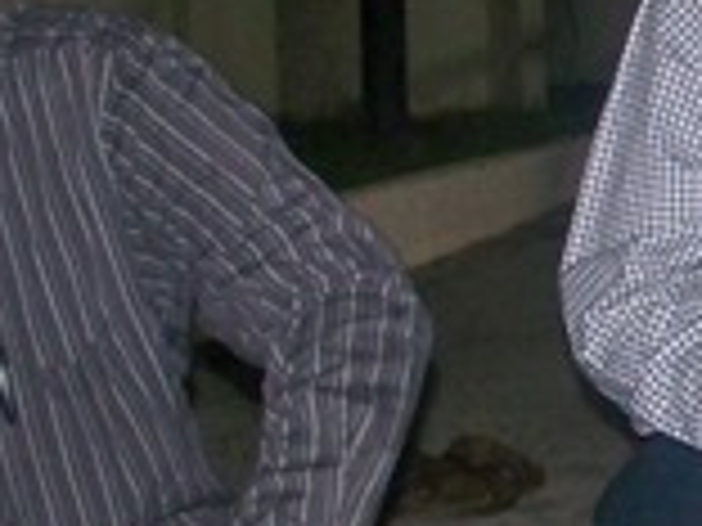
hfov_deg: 14.0
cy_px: 373
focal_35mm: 135
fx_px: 2738
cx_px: 954
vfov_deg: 11.0
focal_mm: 5.85
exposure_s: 1/30
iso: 200
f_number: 2.8
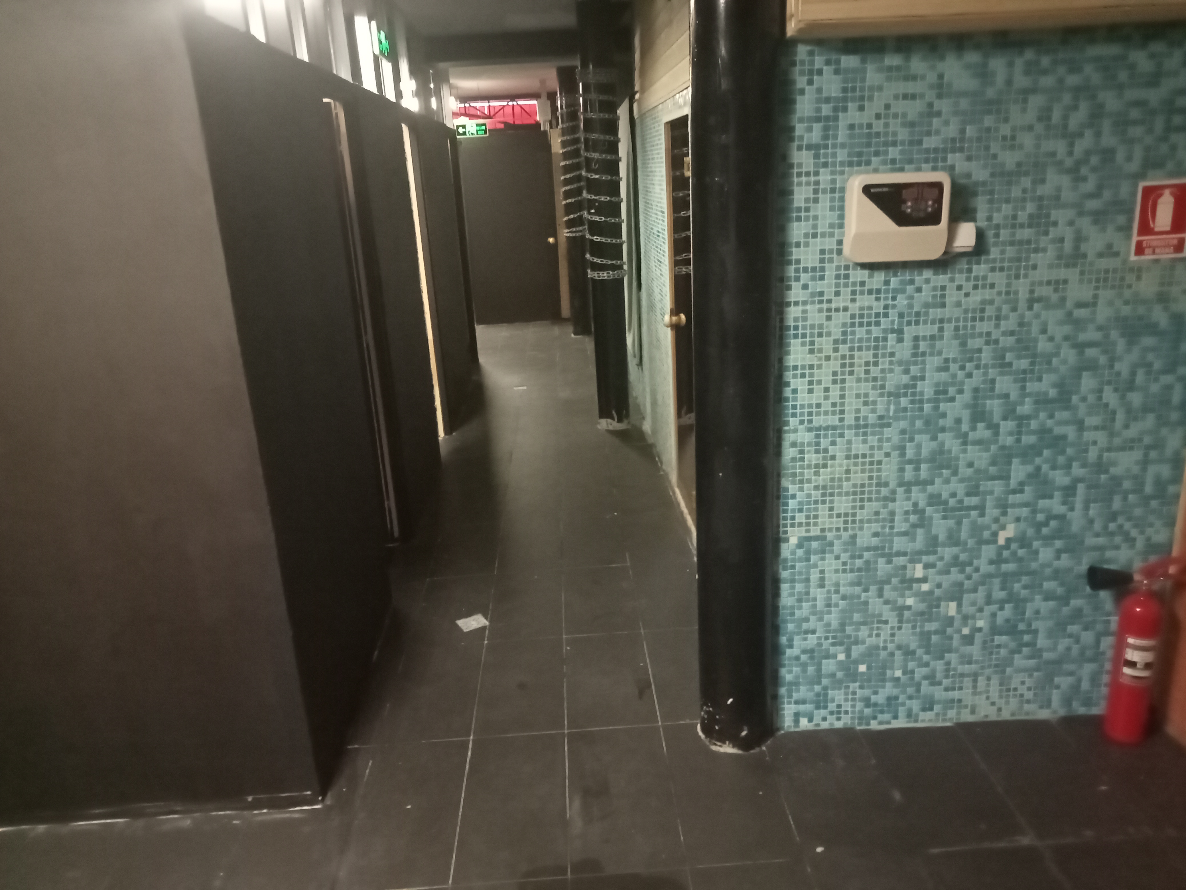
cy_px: 445
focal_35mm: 28
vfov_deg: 49.7
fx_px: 959
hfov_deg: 63.4
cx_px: 593
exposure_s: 1/25
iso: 2791
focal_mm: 3.46
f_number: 2.2
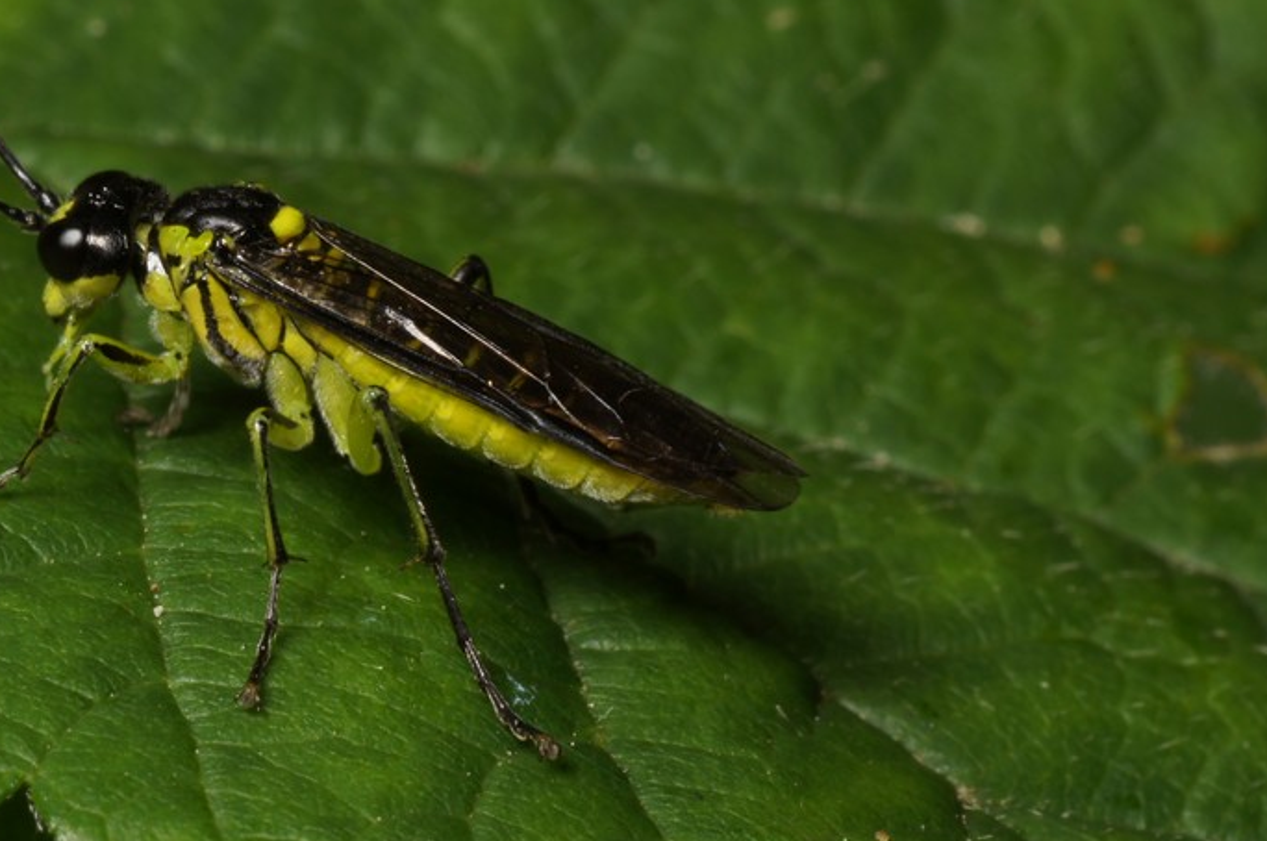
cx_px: 346
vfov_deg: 5.8
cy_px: 471
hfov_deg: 8.7
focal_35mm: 237
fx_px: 8329
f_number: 20
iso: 100
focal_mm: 90
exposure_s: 1/160
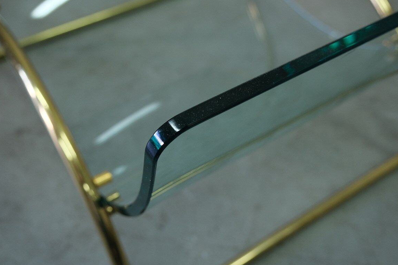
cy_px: 125
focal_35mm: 41
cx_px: 202
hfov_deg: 47.4
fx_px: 453
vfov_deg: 32.6
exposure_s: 1/38
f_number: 4
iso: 1000
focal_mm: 24.7
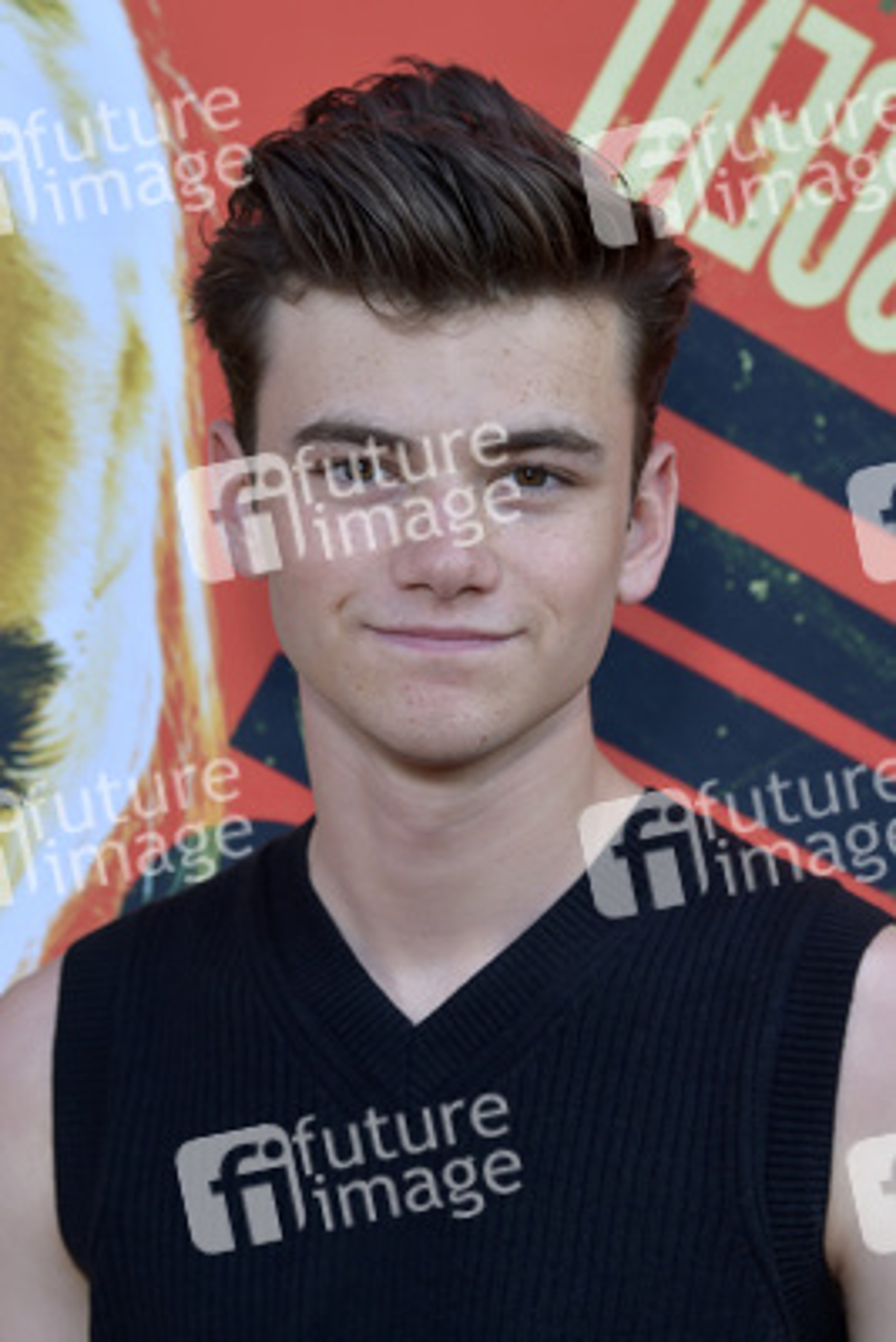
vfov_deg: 23.6
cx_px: 448
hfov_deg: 15.9
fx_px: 3208
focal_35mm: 86
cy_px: 671
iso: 250
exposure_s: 1/250
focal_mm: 86
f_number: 6.3
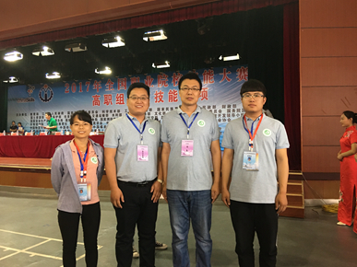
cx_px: 179
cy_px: 134
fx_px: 309
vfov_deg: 46.8
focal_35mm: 30
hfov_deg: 60.0
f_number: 2.2
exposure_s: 1/17
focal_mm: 4.15
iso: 80
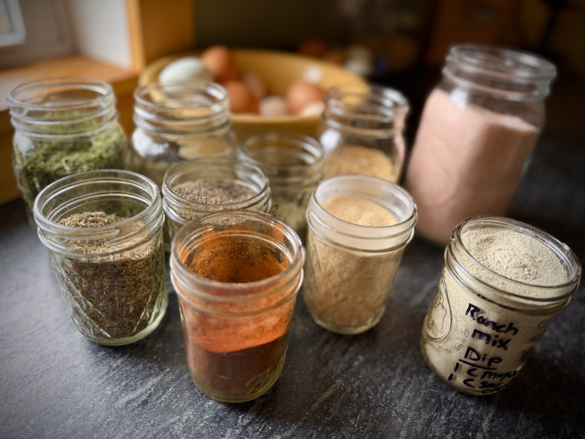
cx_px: 292
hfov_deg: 71.6
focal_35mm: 24
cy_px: 220
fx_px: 406
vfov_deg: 56.8
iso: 160
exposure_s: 1/121
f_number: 1.78
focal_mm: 6.76
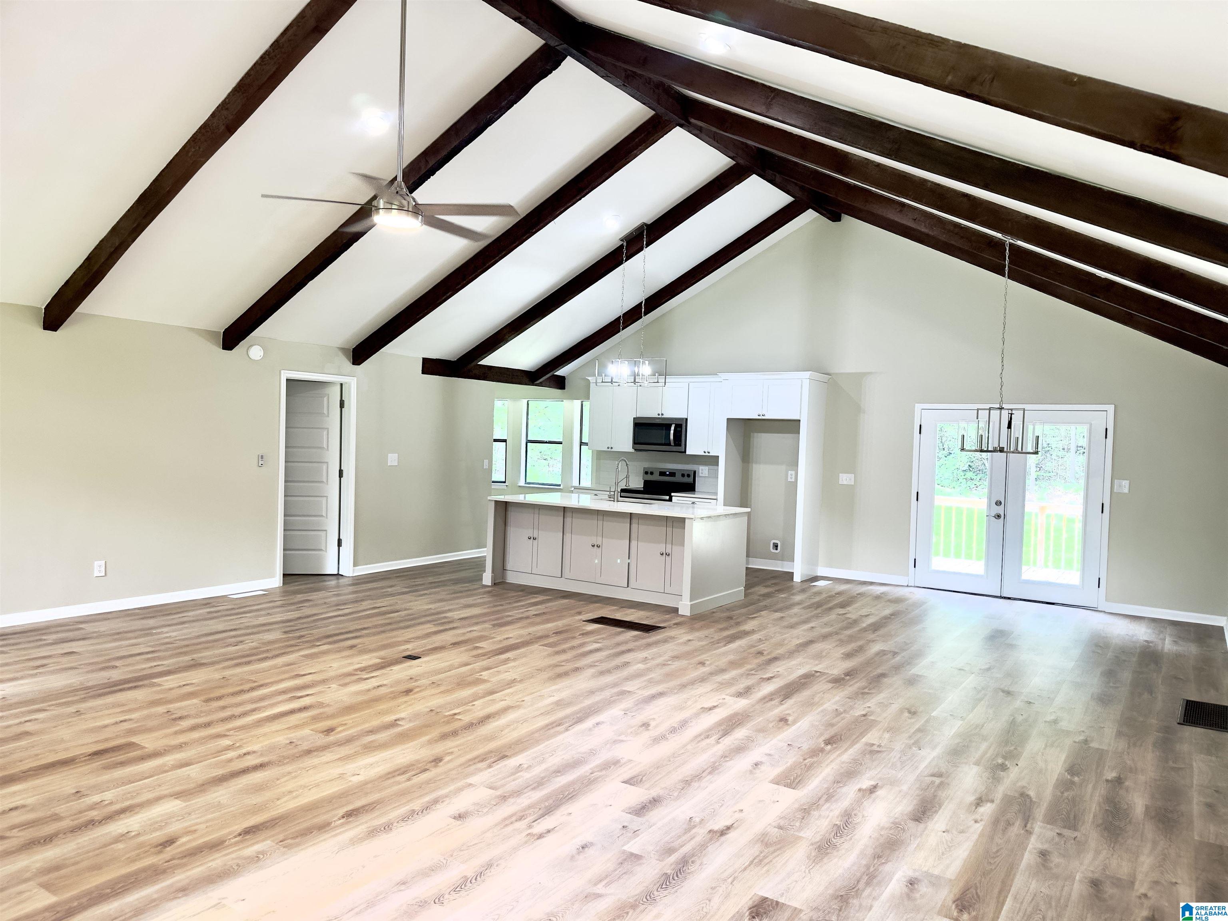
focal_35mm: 24
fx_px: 851
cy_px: 460
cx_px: 614
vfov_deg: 56.8
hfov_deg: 71.6
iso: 160
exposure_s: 1/60
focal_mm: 6.86
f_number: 1.78
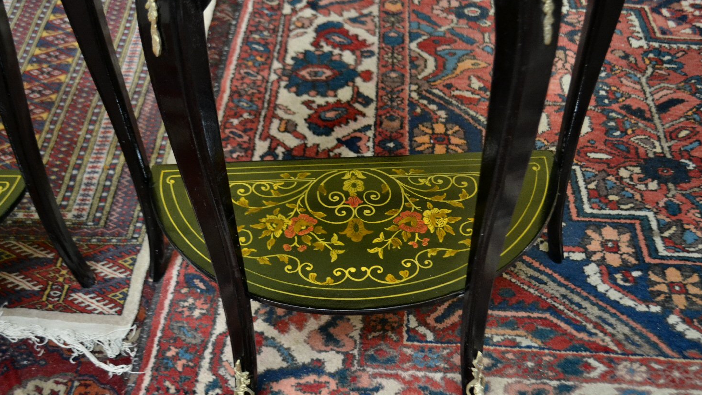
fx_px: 782
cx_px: 344
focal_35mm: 42
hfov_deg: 48.4
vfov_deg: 28.4
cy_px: 204
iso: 2000
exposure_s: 1/60
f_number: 4.2
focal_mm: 26
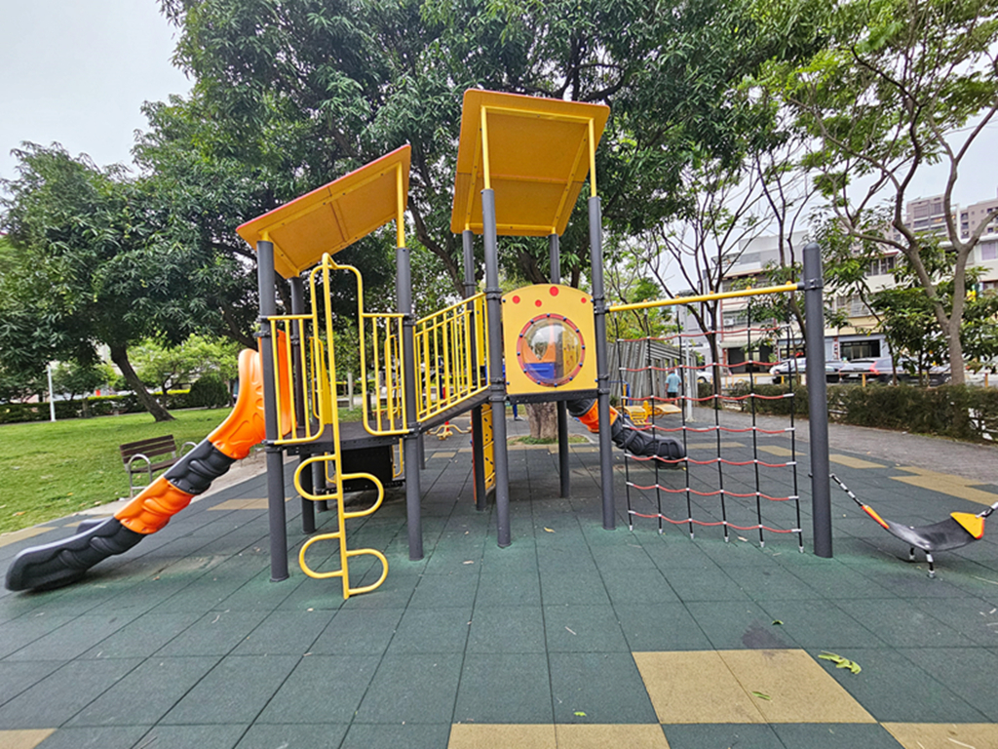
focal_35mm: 13
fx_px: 375
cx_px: 499
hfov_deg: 106.2
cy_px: 374
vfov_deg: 89.9
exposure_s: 1/60
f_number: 2.2
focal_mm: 2.2
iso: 400
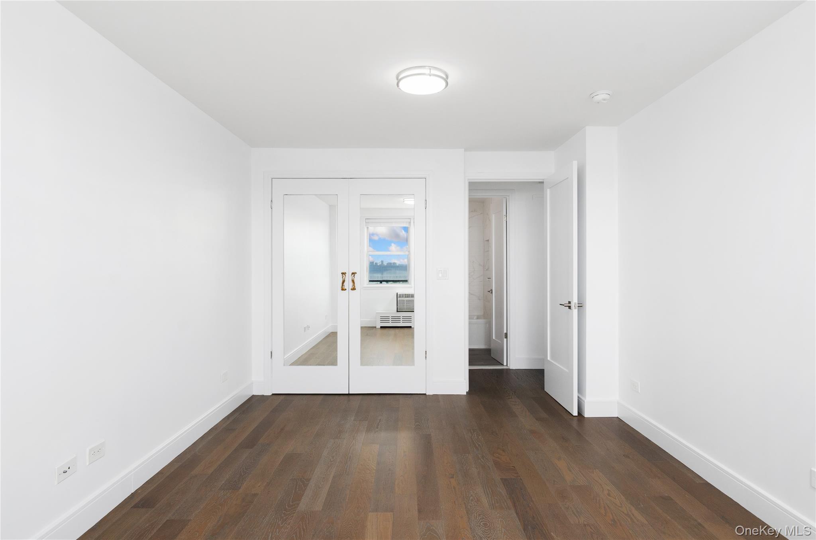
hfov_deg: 85.5
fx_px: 441
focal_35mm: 20
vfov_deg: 63.0
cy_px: 270
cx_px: 408
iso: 400
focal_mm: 13
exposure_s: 1/13
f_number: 9
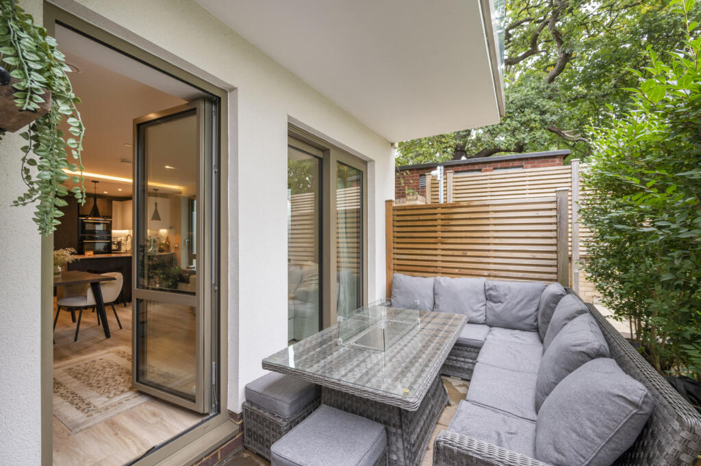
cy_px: 233
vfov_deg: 81.1
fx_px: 272
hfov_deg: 104.3
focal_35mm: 14
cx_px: 350
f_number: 8
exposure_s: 1/40
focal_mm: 14
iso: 200
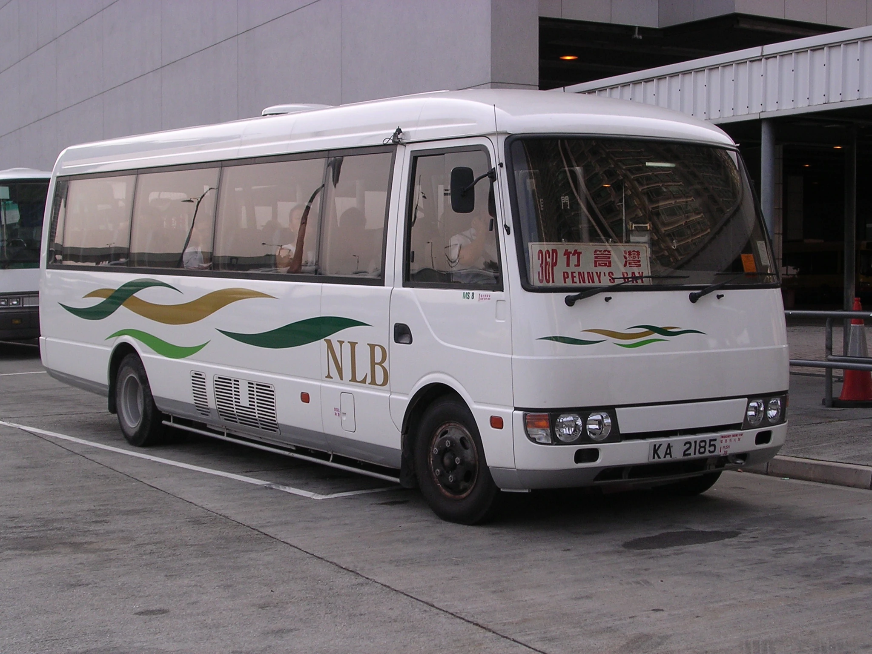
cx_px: 436
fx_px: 1511
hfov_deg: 32.2
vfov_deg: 24.4
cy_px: 327
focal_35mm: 60
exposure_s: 1/306
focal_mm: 9.1
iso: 100
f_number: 3.4
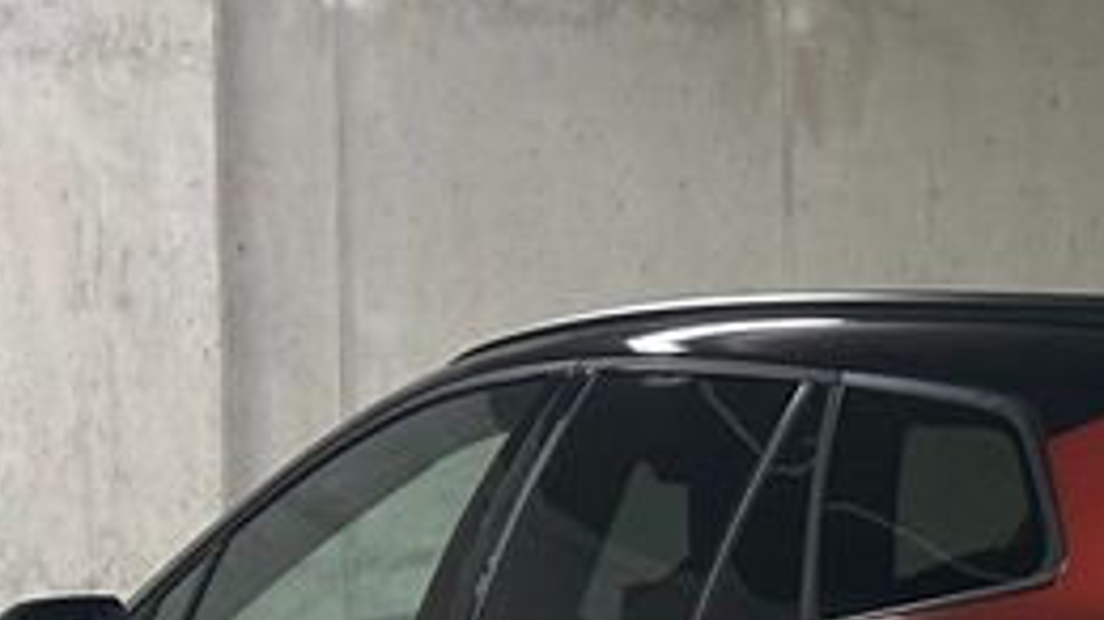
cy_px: 862
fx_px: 6028
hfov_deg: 10.3
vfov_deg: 5.8
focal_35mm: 206
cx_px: 1359
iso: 250
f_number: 1.78
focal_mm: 6.86
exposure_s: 1/50
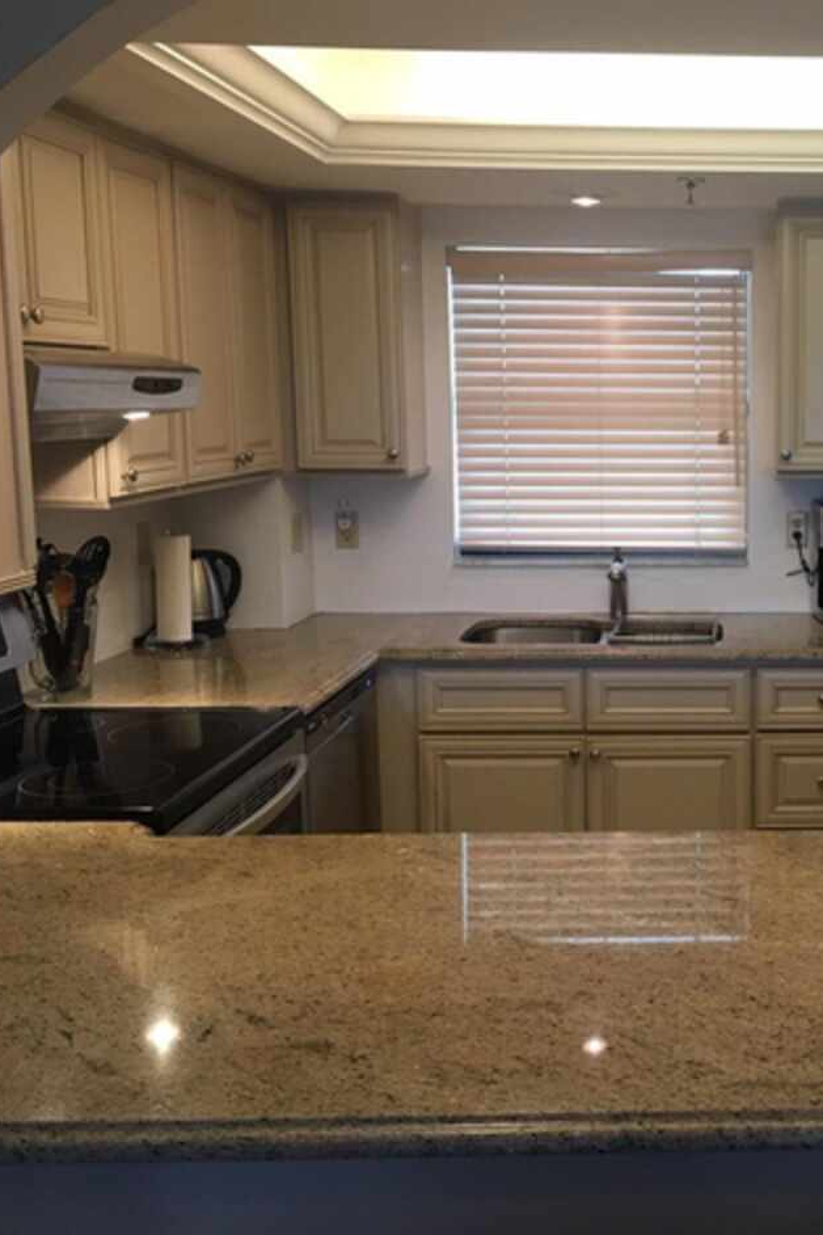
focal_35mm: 41
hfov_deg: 30.8
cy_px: 607
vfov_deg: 47.4
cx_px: 778
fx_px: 1406
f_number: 2.2
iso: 40
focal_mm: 4.15
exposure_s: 1/30
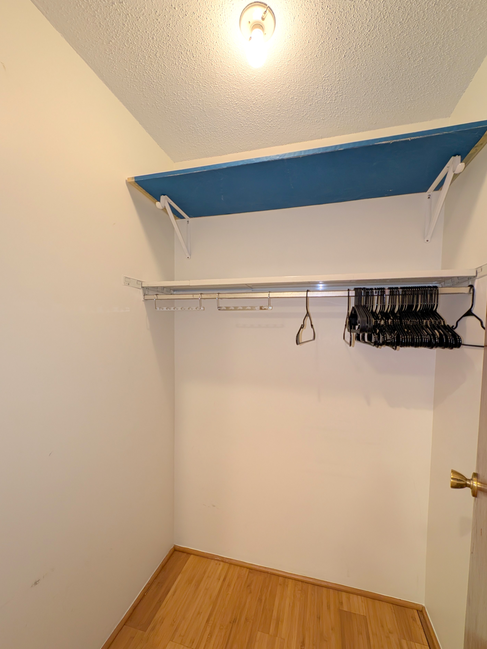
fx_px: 244
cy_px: 345
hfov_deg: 89.9
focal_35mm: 13
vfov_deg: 106.0
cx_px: 255
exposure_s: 1/60
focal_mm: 2.23
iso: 122
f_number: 1.95
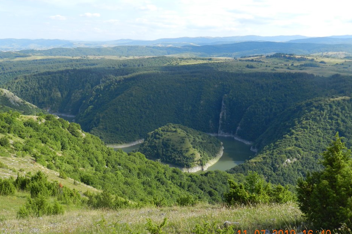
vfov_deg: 31.2
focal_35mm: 43
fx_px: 420
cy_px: 121
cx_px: 163
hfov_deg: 45.4
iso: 160
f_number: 4
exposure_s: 1/640
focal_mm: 6.7
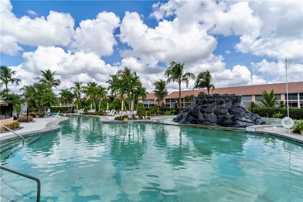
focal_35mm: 18
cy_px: 101
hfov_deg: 90.0
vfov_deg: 67.3
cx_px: 152
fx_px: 151
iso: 500
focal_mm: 18
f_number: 7.1
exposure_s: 1/2000
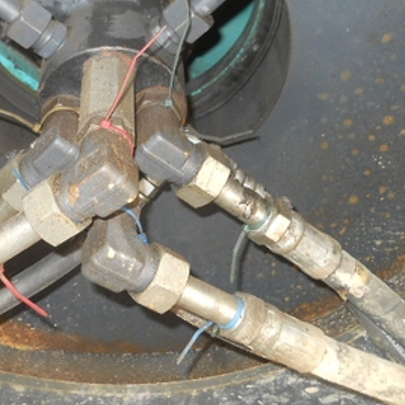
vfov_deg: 26.4
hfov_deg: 26.2
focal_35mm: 65
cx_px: 104
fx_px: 860
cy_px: 144
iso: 100
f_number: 3.1
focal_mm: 6.72
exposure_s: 1/30
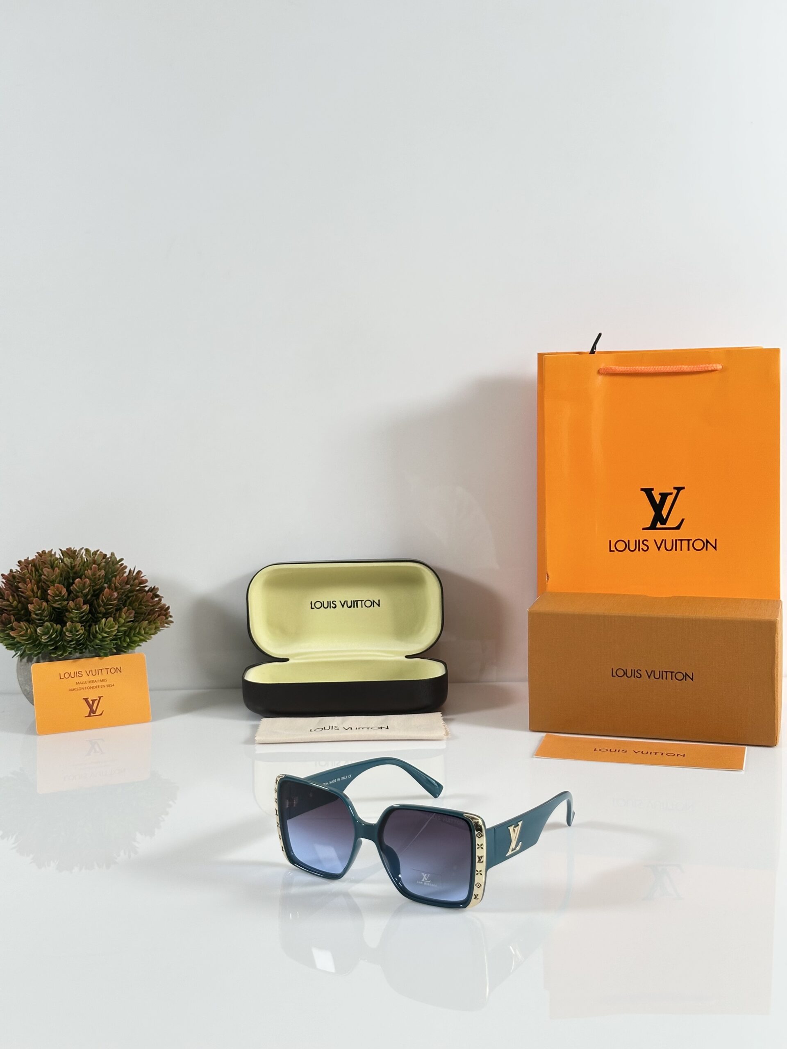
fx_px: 1455
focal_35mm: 48
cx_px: 394
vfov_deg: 39.7
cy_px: 524
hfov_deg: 30.3
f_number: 1.78
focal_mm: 6.86
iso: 80
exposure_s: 1/100
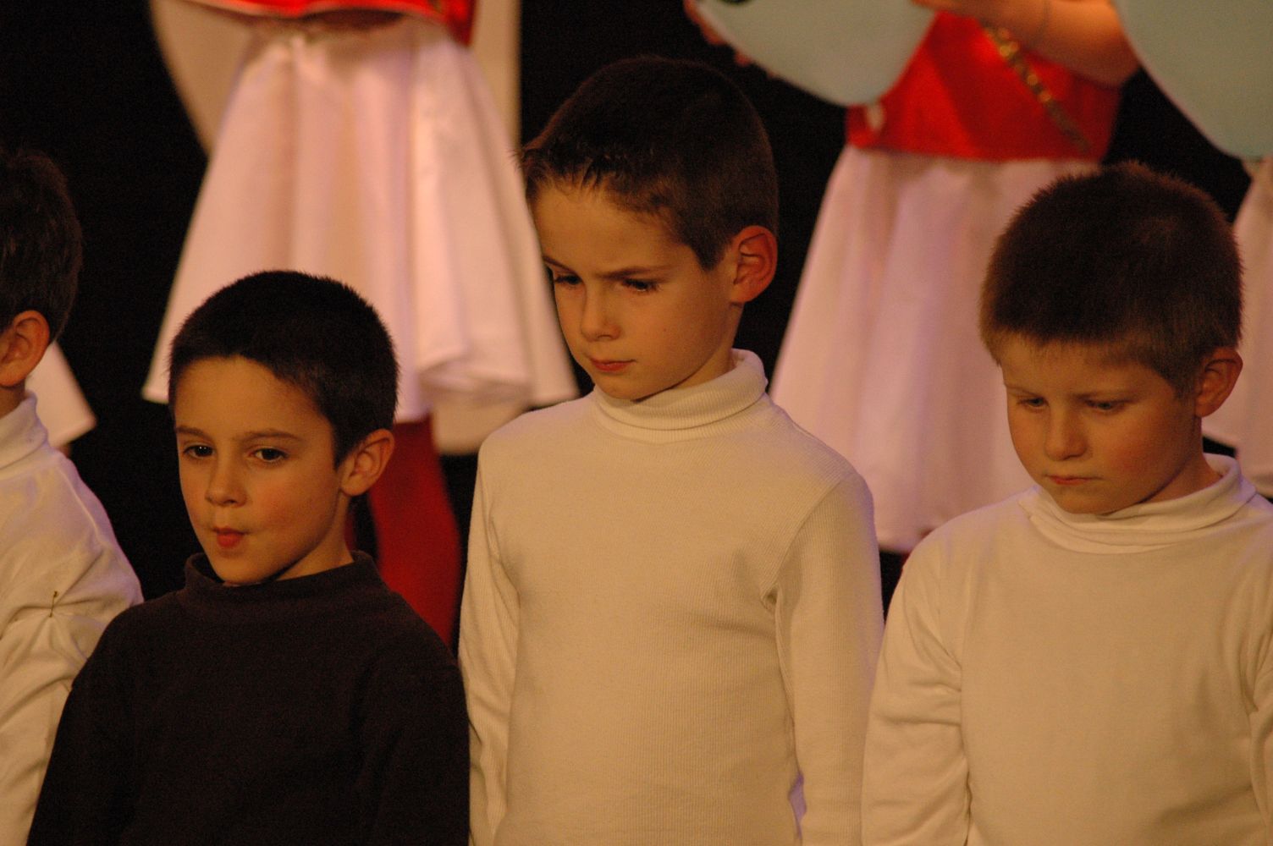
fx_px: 8214
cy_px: 423
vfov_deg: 5.9
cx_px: 636
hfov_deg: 8.9
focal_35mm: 232
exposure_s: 1/80
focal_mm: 155
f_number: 4.5
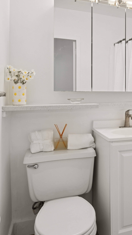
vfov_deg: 66.0
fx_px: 180
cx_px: 112
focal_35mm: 29
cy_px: 114
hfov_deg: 38.2
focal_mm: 14.5
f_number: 11
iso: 200
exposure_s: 1/20
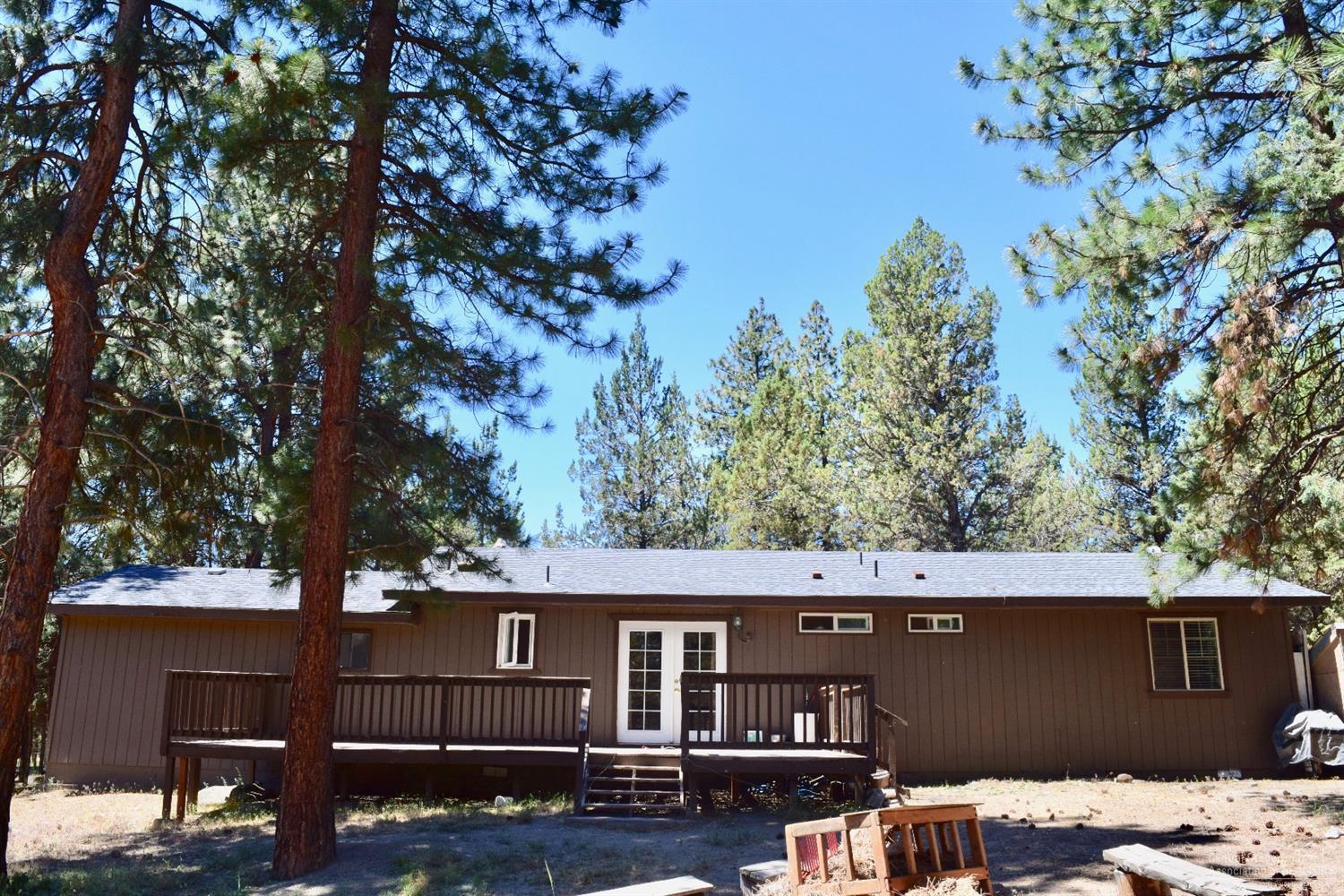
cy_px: 448
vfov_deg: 47.9
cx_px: 672
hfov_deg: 67.4
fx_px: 1008
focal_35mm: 27
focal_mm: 18
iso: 400
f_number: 10
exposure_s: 1/320
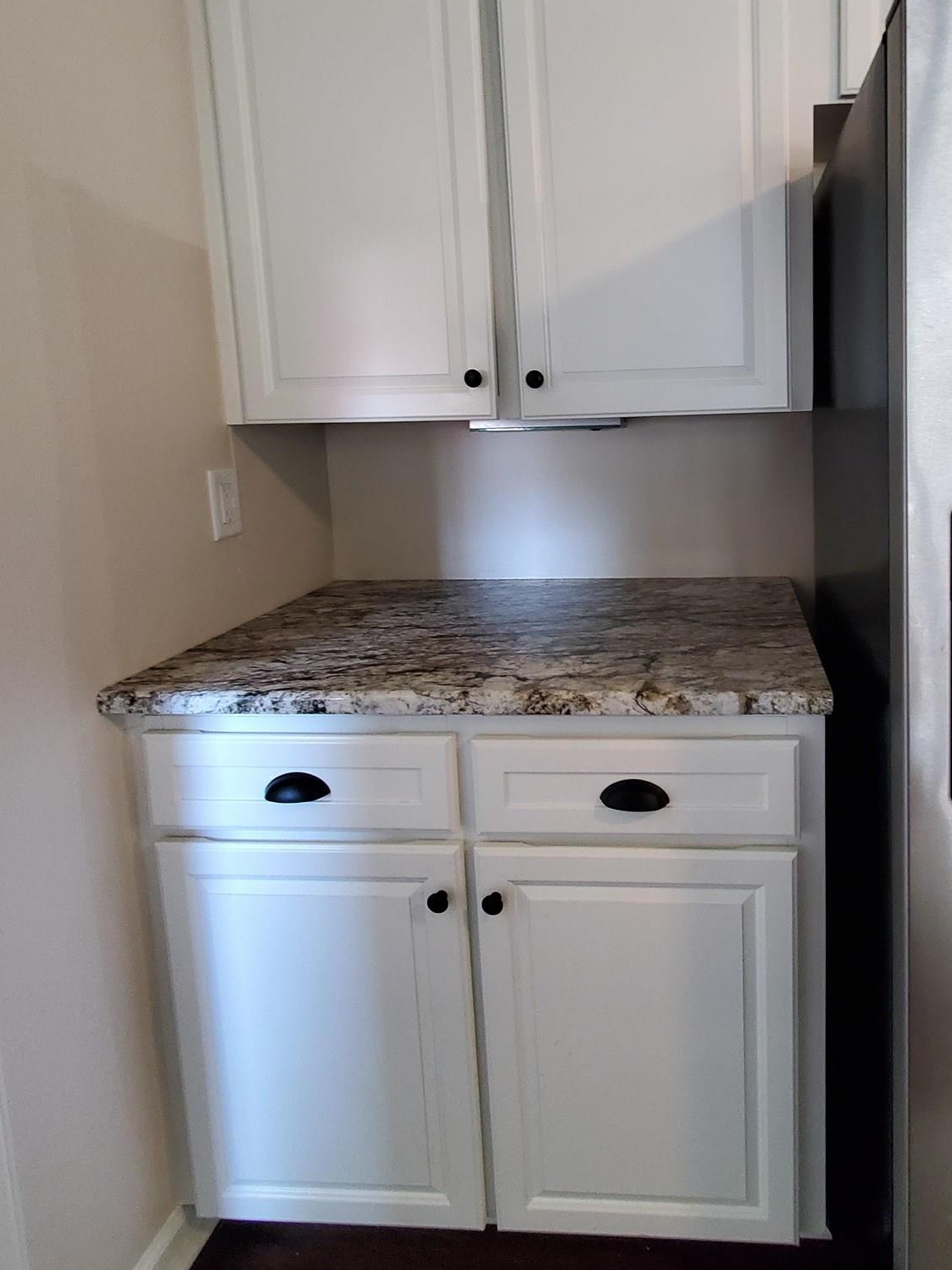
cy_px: 521
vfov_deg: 81.0
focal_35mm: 20
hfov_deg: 62.9
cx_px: 690
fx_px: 734
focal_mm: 1.8
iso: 640
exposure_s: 1/30
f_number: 2.2
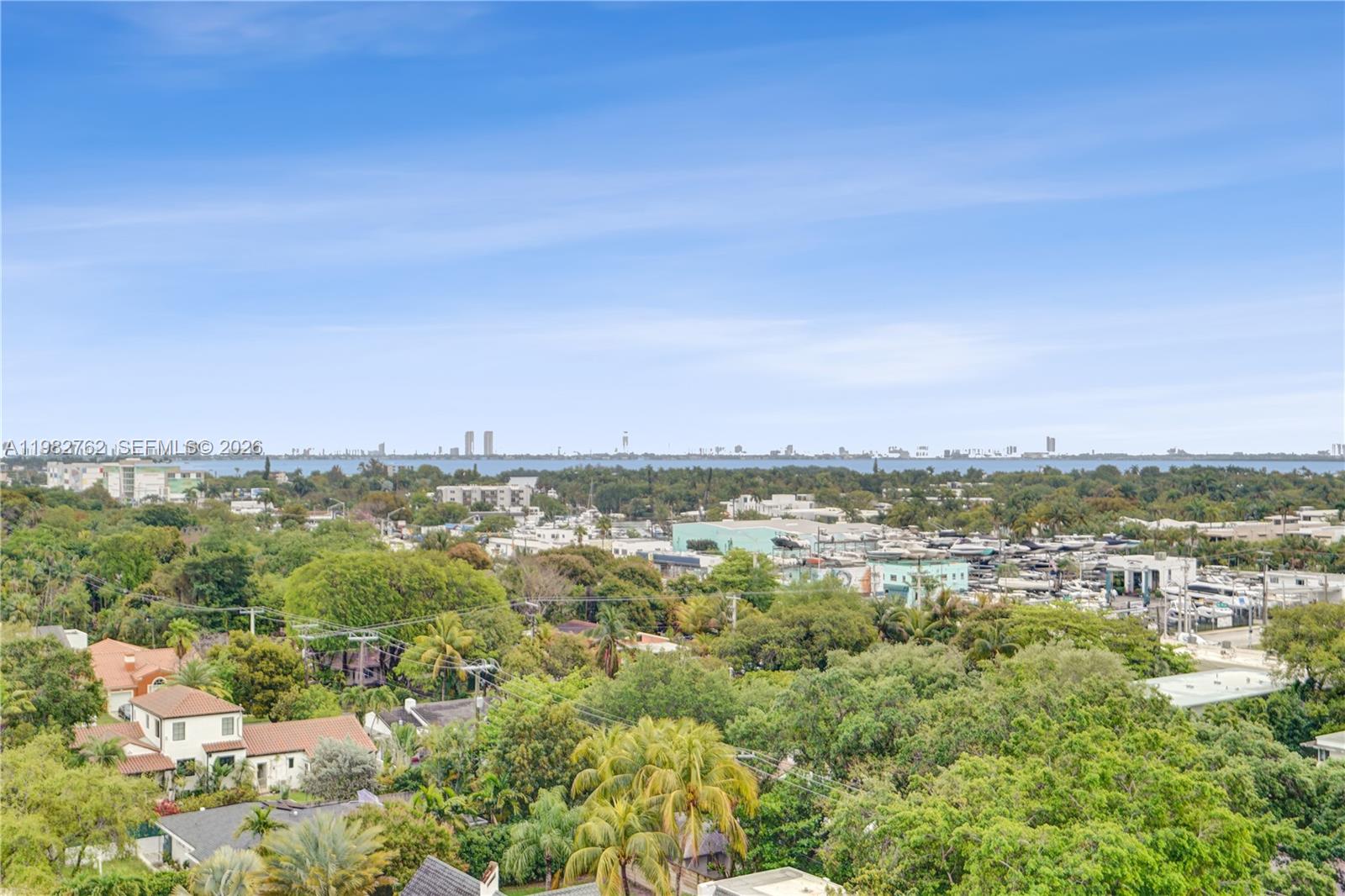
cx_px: 672
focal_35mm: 35
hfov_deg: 54.4
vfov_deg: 37.8
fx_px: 1307
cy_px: 448
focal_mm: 35
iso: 100
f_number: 5
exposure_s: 1/500
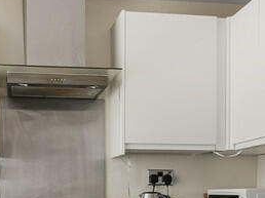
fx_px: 497
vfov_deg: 21.6
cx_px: 88
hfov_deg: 29.6
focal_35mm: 65
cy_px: 208
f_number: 8
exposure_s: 1/6
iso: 200
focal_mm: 17
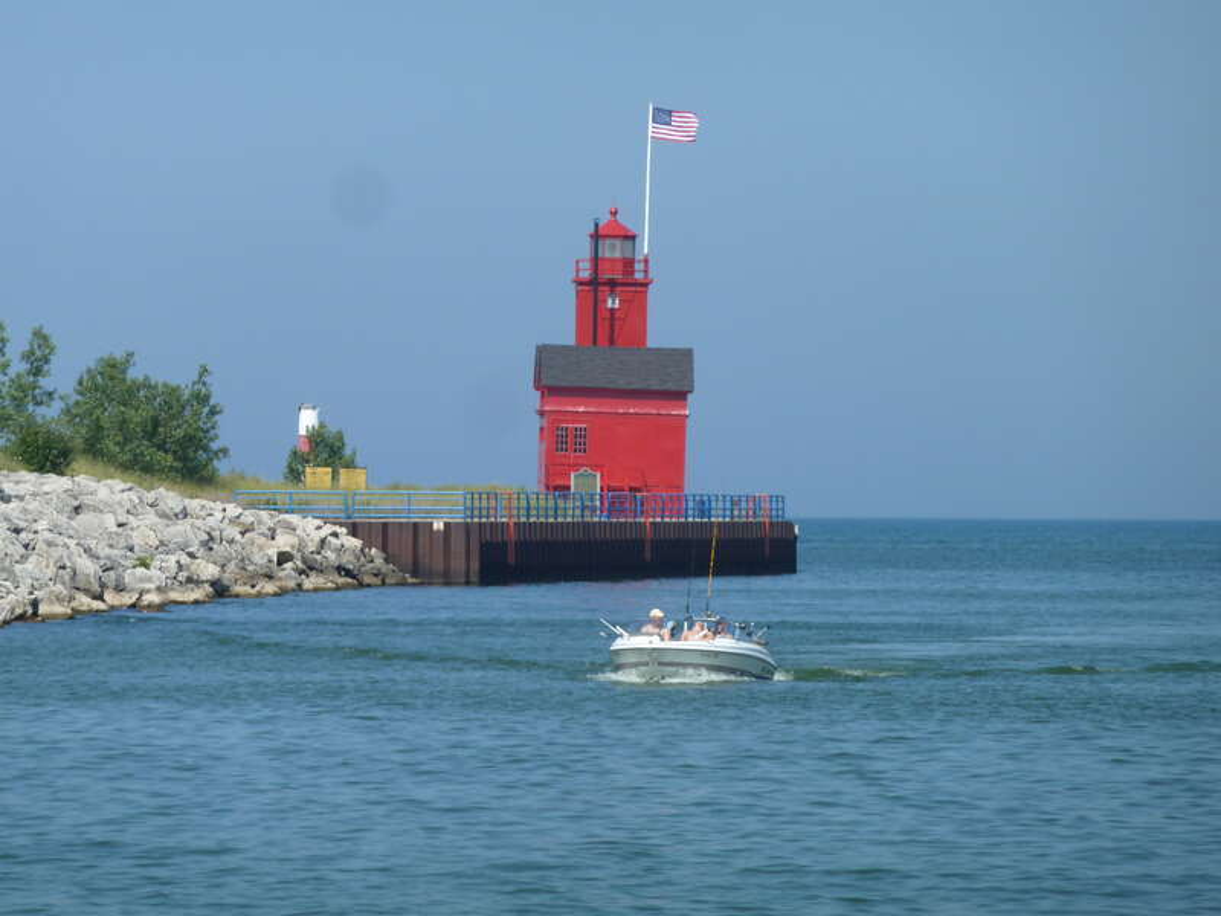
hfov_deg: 6.6
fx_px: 10582
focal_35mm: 300
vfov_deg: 5.0
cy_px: 458
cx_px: 610
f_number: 4.9
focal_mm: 49.2
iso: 80
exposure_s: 1/500
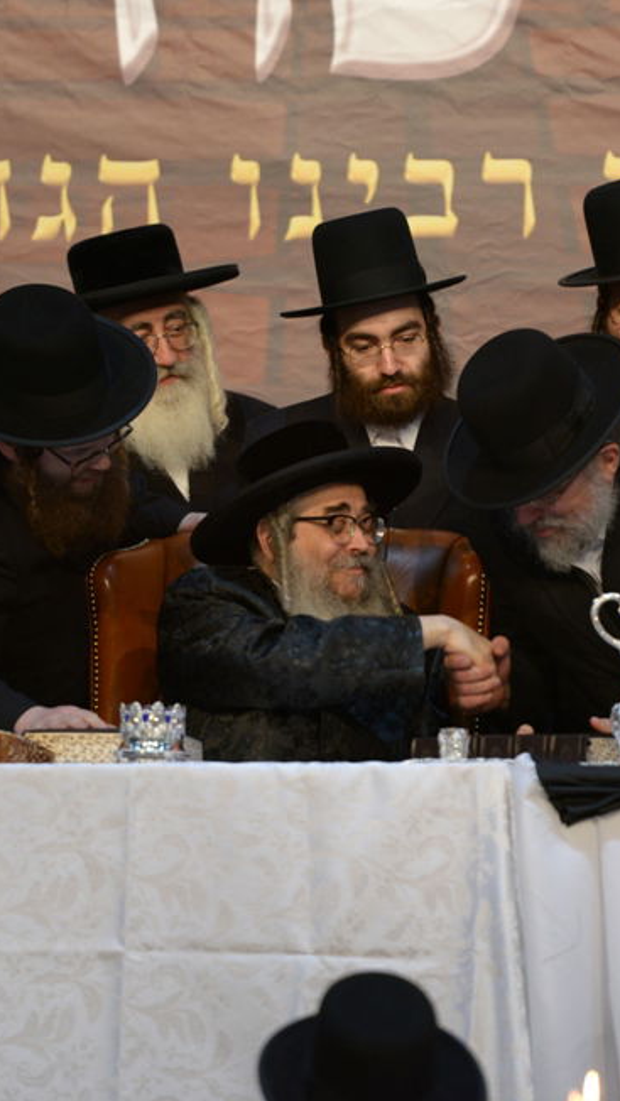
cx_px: 395
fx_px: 9611
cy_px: 533
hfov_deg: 3.7
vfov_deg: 6.6
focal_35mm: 329
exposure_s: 1/100
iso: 1250
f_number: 2.8
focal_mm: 200
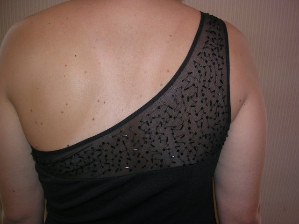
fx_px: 328
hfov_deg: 49.0
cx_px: 150
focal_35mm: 38
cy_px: 112
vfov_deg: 37.7
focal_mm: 5.8
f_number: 2.8
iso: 50
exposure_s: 1/60.1
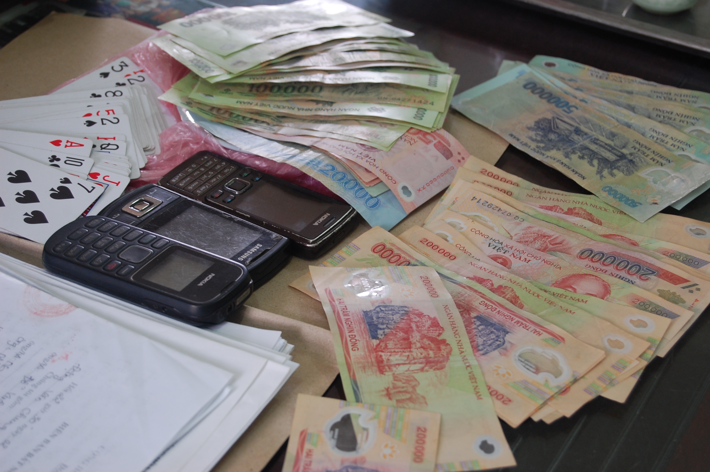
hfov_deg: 24.6
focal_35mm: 82
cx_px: 355
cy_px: 236
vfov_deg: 16.5
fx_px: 1626
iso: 400
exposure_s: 1/25
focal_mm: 55
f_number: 5.6
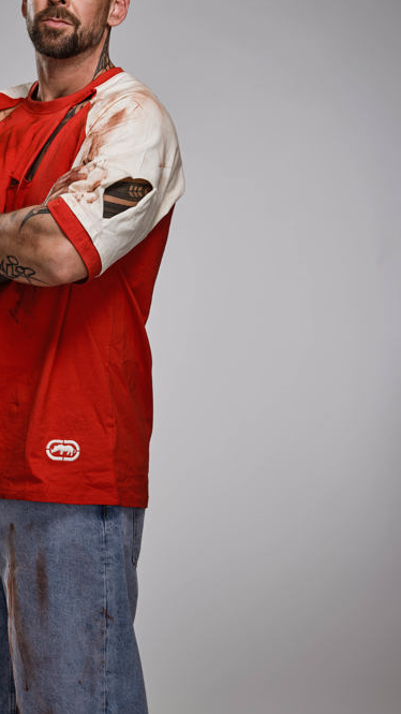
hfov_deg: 12.6
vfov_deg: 22.5
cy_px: 363
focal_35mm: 95
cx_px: 33
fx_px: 1796
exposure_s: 1/125
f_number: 8
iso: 80
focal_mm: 80
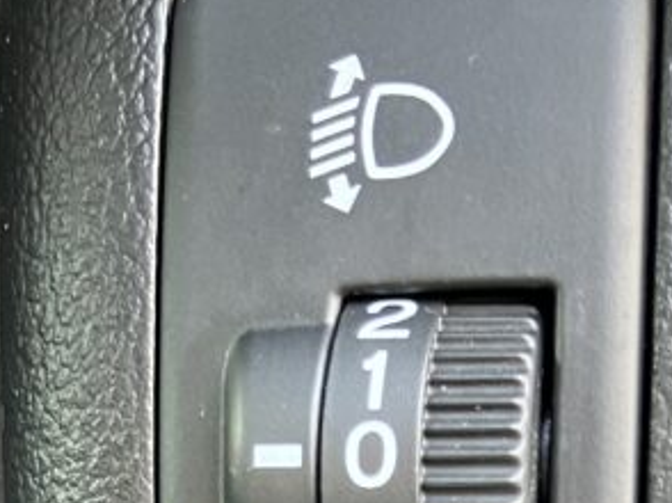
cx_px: 293
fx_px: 1998
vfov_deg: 13.0
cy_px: 910
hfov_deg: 19.1
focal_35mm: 103
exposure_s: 1/60
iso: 160
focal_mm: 3.99
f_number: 1.8
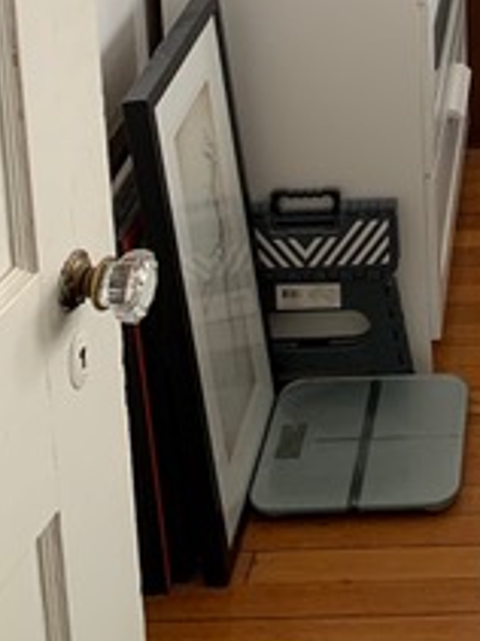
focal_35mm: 79
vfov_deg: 21.4
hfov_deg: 17.6
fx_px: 1462
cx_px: 595
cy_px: -273
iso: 100
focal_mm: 4.25
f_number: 1.8
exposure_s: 1/73
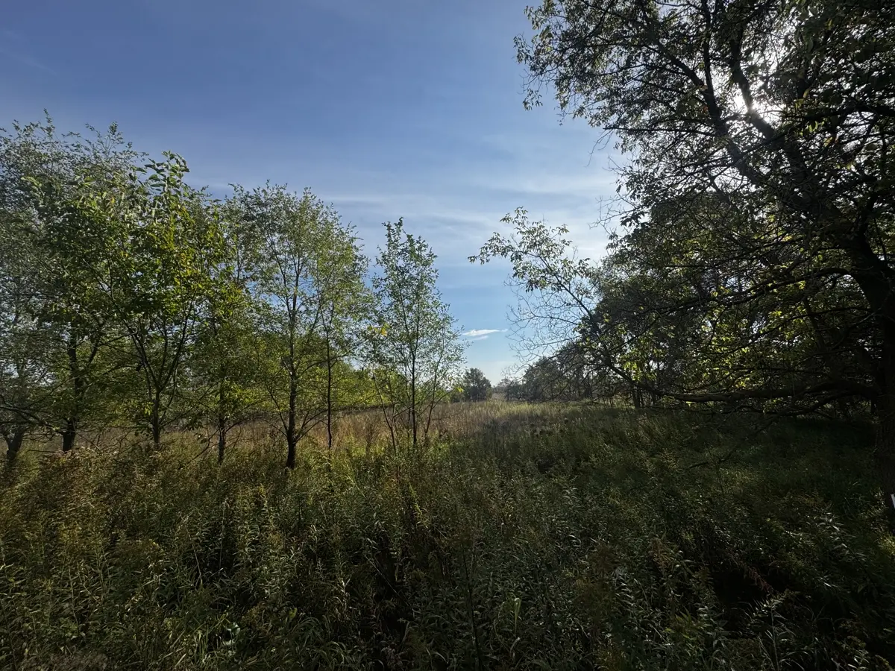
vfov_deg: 85.7
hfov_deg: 102.1
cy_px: 336
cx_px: 448
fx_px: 362
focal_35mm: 14
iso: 40
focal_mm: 2.22
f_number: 2.2
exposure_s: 1/3390
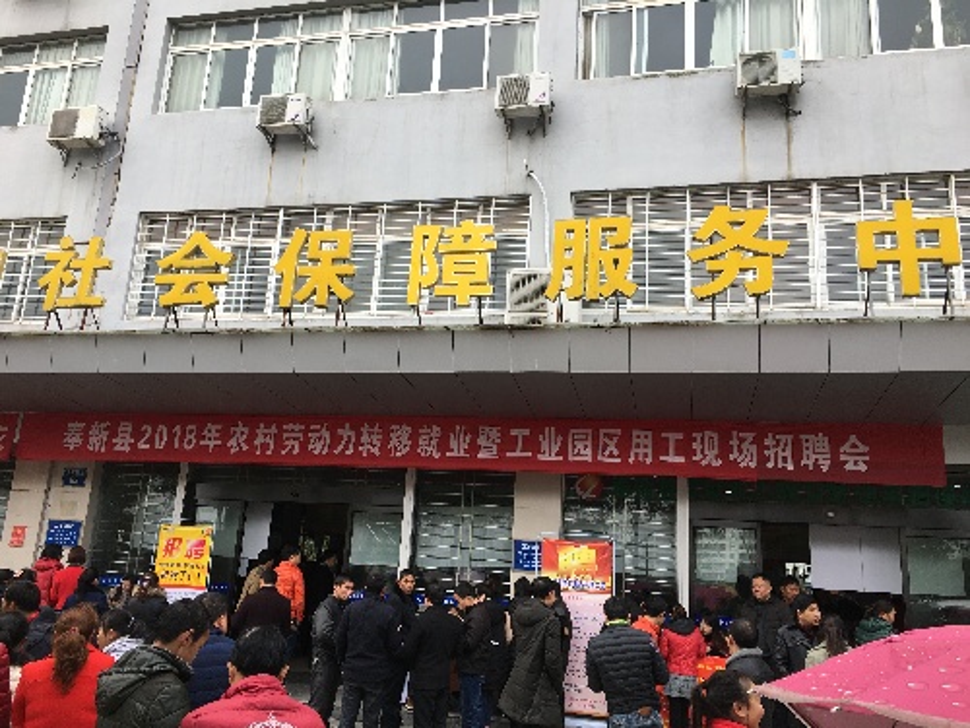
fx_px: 813
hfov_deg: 61.7
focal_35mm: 29
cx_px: 485
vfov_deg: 48.2
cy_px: 364
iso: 25
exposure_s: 1/300
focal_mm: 4.15
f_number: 2.2
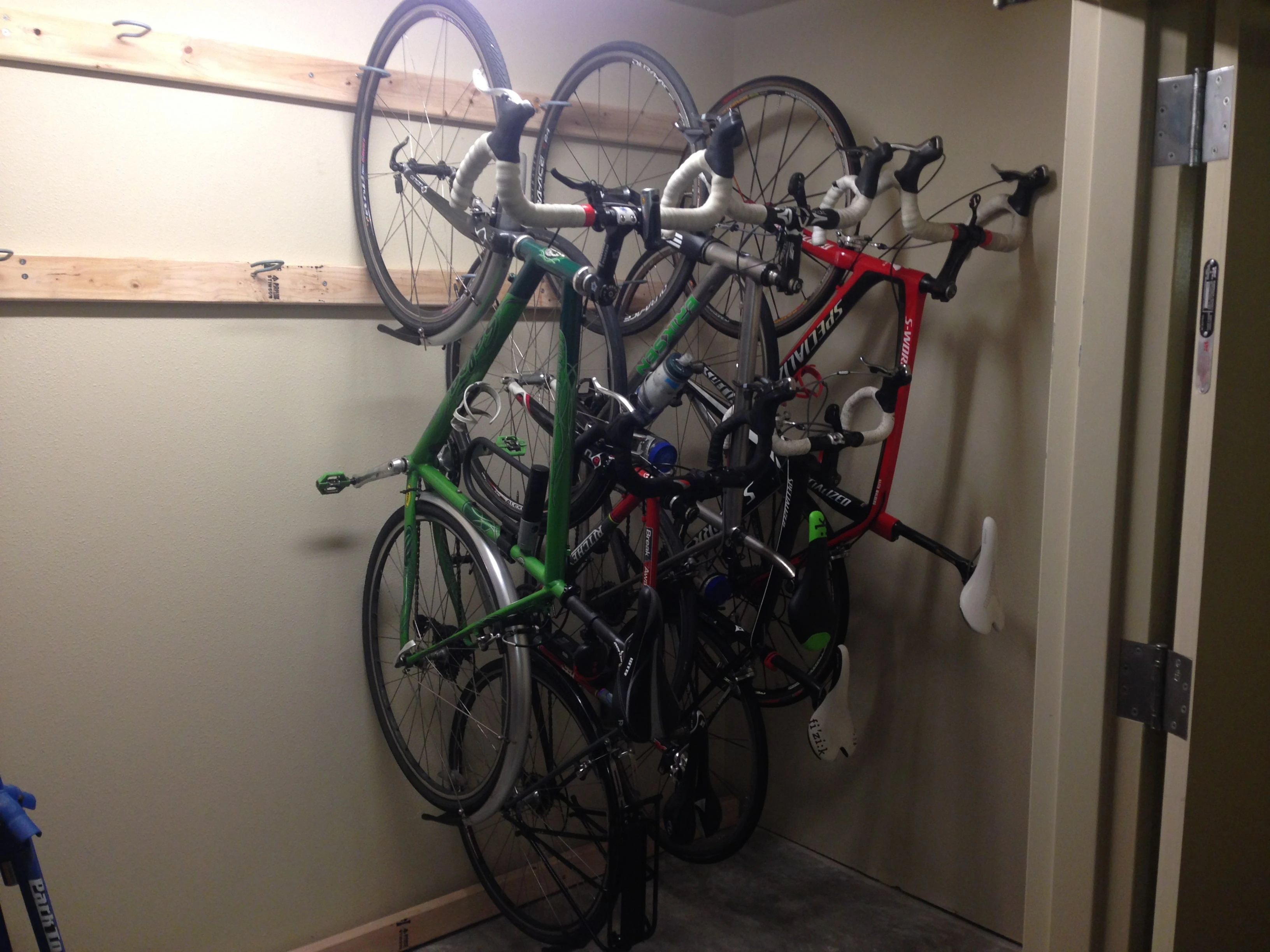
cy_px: 476
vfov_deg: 42.9
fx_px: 1211
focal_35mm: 33
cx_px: 635
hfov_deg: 55.4
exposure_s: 1/20
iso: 80
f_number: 2.4
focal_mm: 4.12
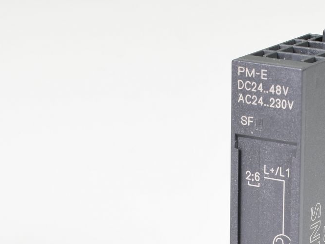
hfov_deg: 11.2
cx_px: 301
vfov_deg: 8.4
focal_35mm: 176
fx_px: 1652
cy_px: 254
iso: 250
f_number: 11
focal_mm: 38
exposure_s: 1/30
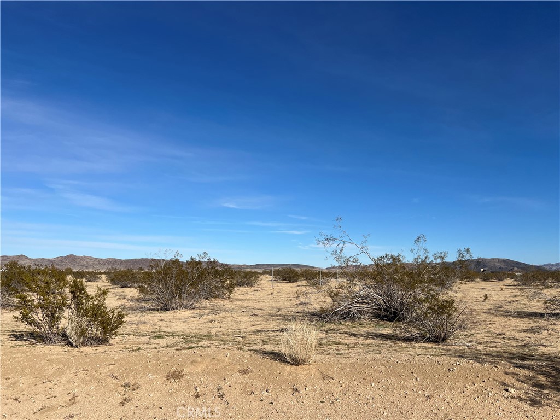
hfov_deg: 67.3
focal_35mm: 26
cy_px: 210
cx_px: 280
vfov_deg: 53.1
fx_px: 421
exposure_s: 1/8000
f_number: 1.5
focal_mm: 5.7
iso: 50
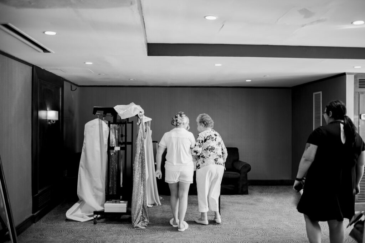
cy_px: 122
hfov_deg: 54.5
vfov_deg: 37.8
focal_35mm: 35
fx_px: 355
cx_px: 182
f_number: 1.4
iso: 320
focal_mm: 35
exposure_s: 1/200
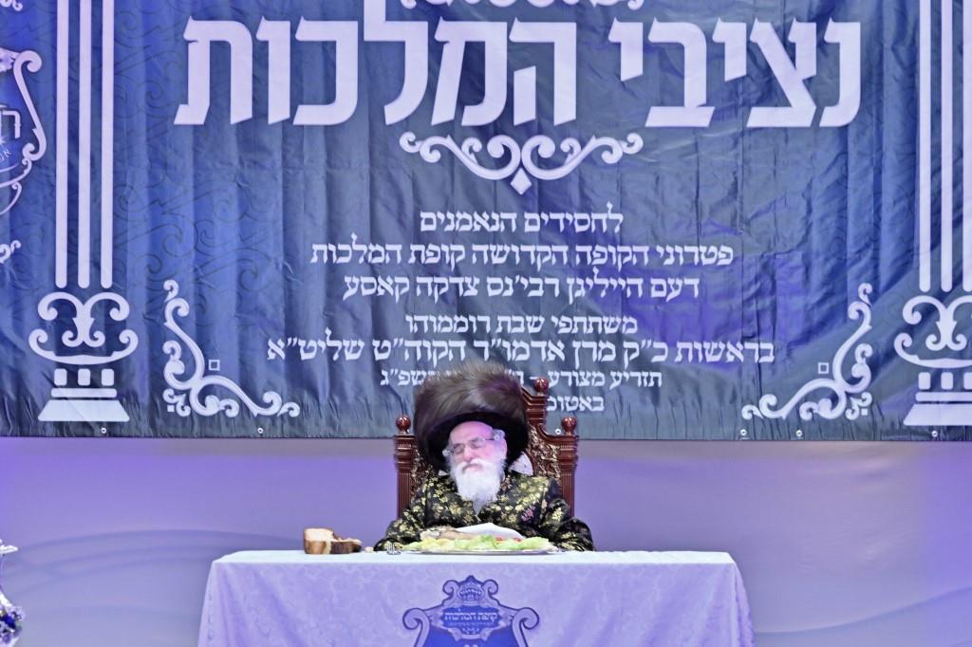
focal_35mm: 180
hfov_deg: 11.4
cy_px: 324
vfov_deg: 7.6
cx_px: 486
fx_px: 4858
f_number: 4
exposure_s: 1/125
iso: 800
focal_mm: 120
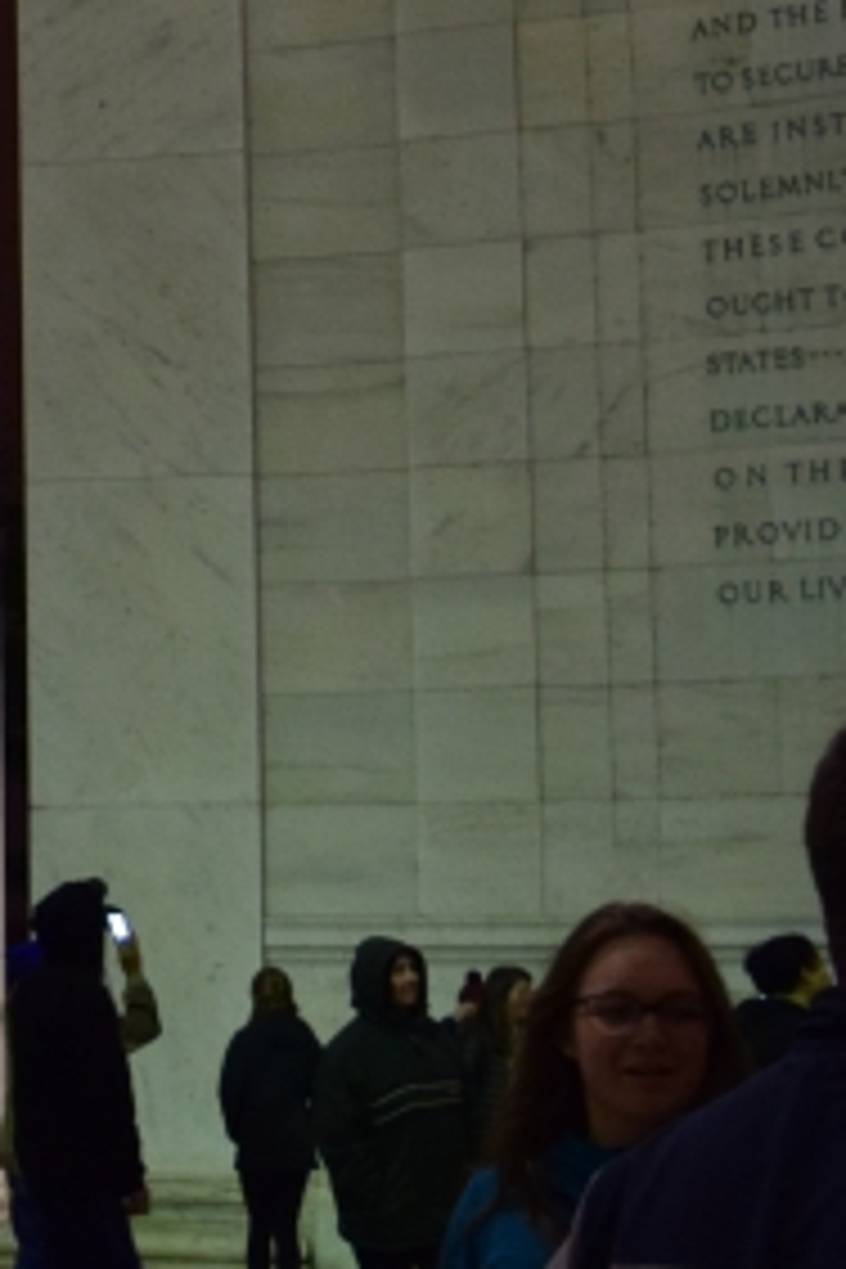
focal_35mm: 98
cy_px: 459
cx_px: -684
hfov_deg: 12.7
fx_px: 3454
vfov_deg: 20.8
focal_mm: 18
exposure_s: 1/25
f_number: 3.5
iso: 1600
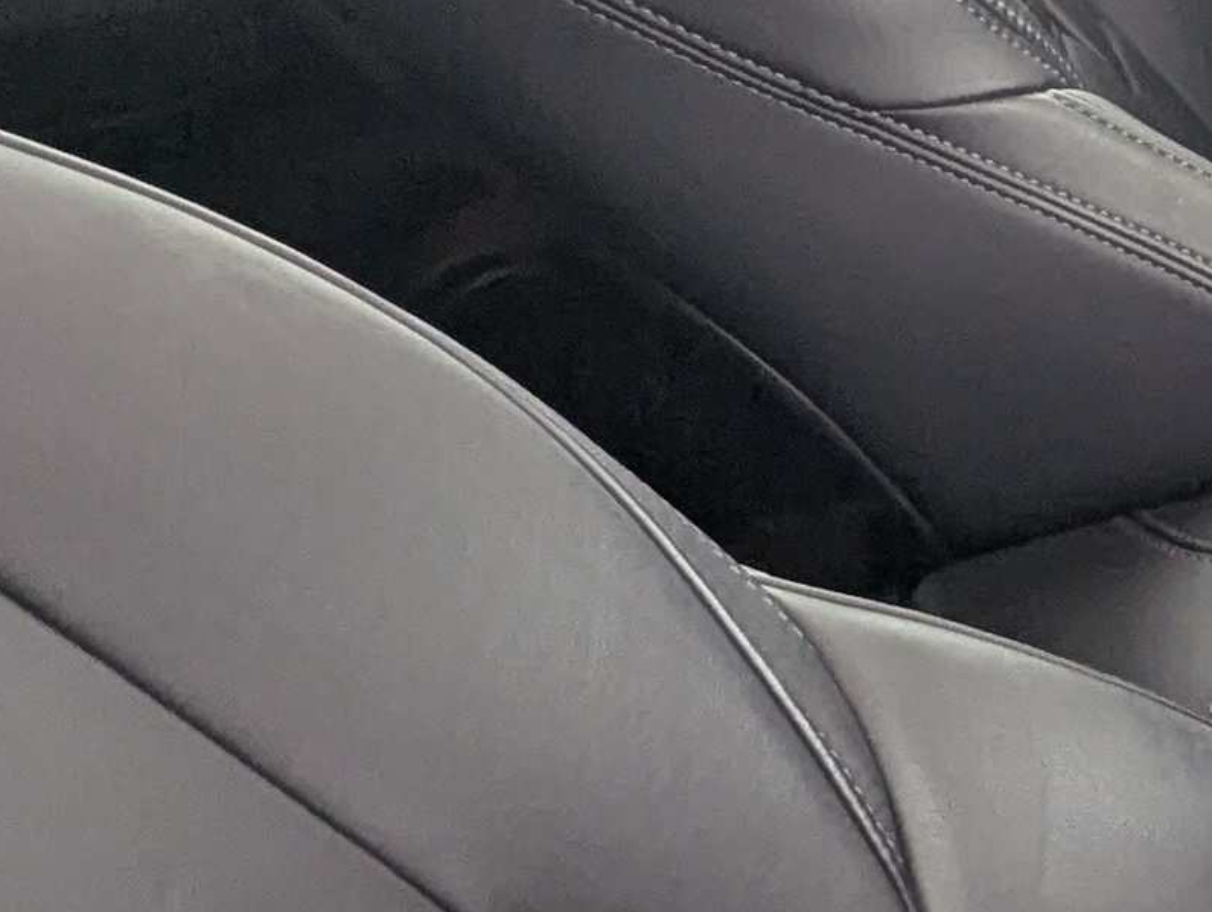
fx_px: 2875
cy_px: 658
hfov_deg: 20.0
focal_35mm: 82
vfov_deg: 17.9
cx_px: 1906
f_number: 2.2
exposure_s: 1/41.2
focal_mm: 2.35
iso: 51
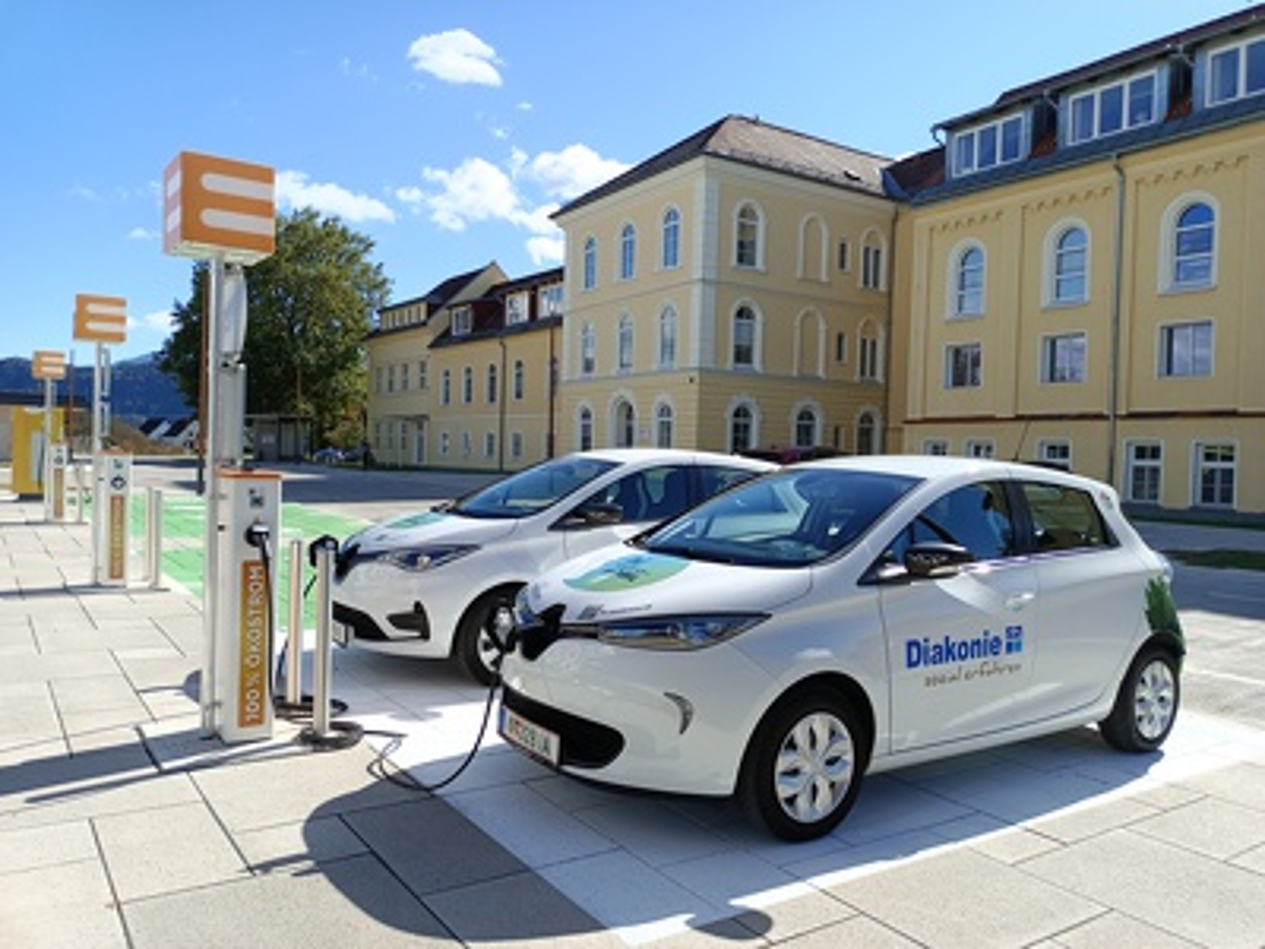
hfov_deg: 69.4
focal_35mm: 25
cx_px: 632
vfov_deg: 54.9
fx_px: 914
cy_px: 474
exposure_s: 1/407
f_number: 1.79
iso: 100
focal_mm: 4.71
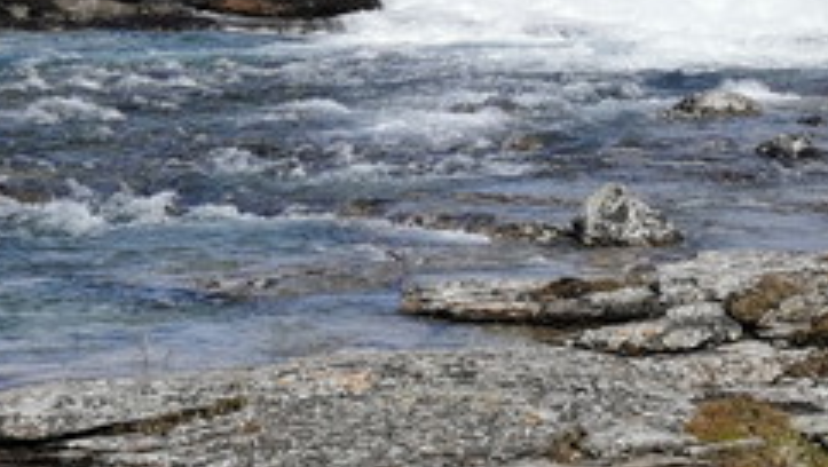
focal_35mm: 117
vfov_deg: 10.3
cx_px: -107
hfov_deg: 17.6
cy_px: -55
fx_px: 2571
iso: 50
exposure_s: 1/5618
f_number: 1.6
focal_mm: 5.56
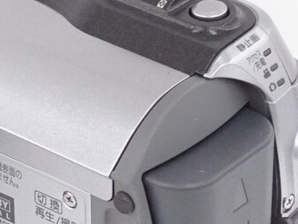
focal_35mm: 262
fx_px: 2257
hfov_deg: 7.5
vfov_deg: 5.7
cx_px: -95
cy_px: 169
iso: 640
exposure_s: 1/80
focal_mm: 12.42
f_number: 5
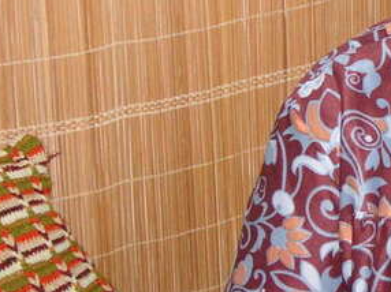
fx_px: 1580
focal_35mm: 140
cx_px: 461
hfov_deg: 13.7
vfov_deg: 10.6
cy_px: 93
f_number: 3.4
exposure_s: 1/45
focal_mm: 8.4
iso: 160
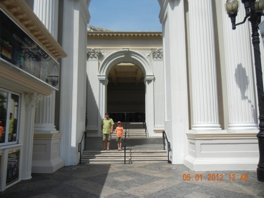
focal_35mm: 30
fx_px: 229
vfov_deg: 46.8
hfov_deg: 60.0
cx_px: 132
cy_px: 99
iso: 160
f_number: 7
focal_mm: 5.4
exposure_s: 1/591
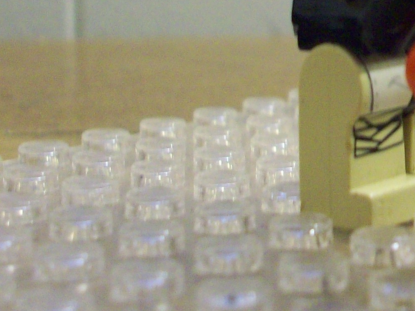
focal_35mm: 113
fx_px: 1354
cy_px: -67
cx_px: 502
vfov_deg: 12.8
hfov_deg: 16.7
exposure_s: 1/8
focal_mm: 6.2
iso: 200
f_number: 2.8
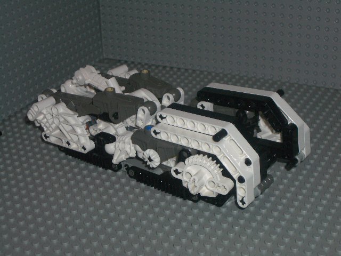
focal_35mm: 74
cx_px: 170
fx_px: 729
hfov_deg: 26.3
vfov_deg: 19.9
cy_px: 128
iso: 100
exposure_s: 1/60
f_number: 3.9
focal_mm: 12.2
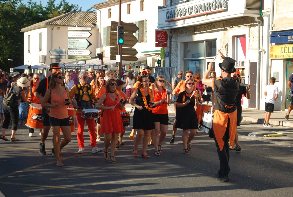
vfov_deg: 19.0
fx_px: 587
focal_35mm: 72
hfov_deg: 28.0
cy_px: 98
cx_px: 146
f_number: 5.6
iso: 100
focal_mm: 48
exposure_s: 1/200
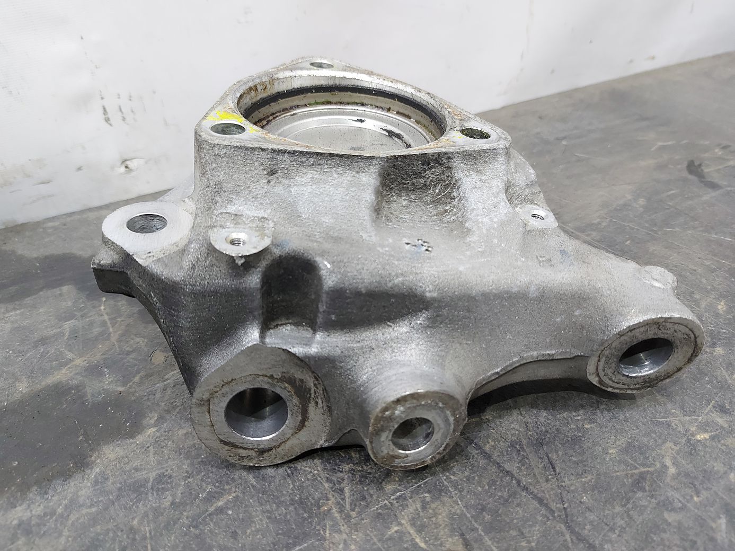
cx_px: 368
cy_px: 276
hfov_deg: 71.6
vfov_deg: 56.8
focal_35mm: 24
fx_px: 510
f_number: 1.8
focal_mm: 5.23
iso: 200
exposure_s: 1/33
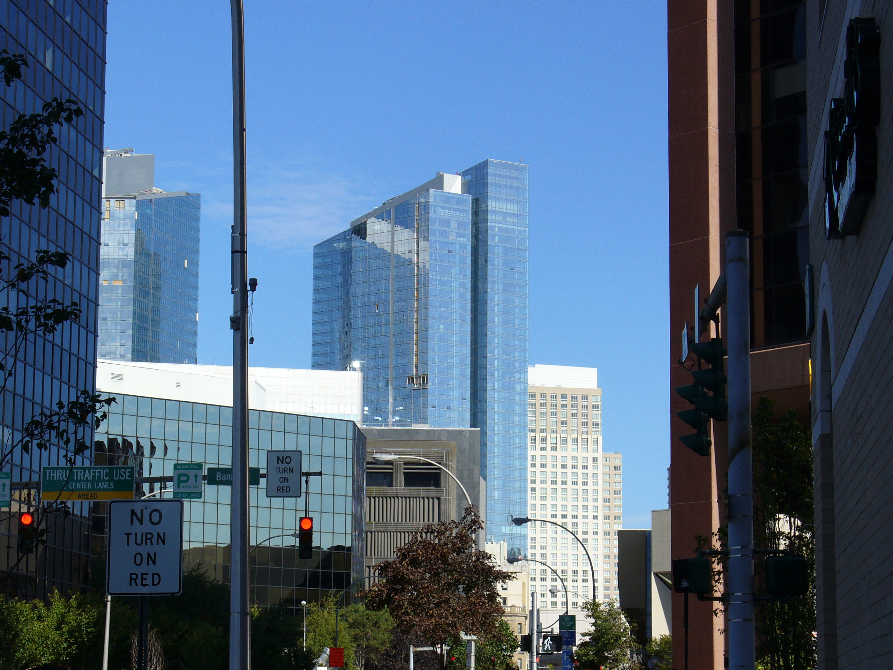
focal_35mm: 88
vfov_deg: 16.8
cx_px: 446
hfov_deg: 22.3
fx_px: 2270
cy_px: 335
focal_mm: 14.5
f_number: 6.8
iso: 80
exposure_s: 1/320
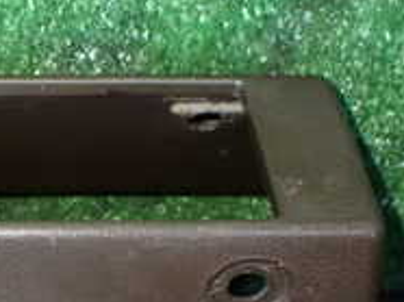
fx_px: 1131
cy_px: 274
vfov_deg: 15.0
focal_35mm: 97
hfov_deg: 19.3
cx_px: -54
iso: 1250
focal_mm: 5.4
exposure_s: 1/30
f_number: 2.3
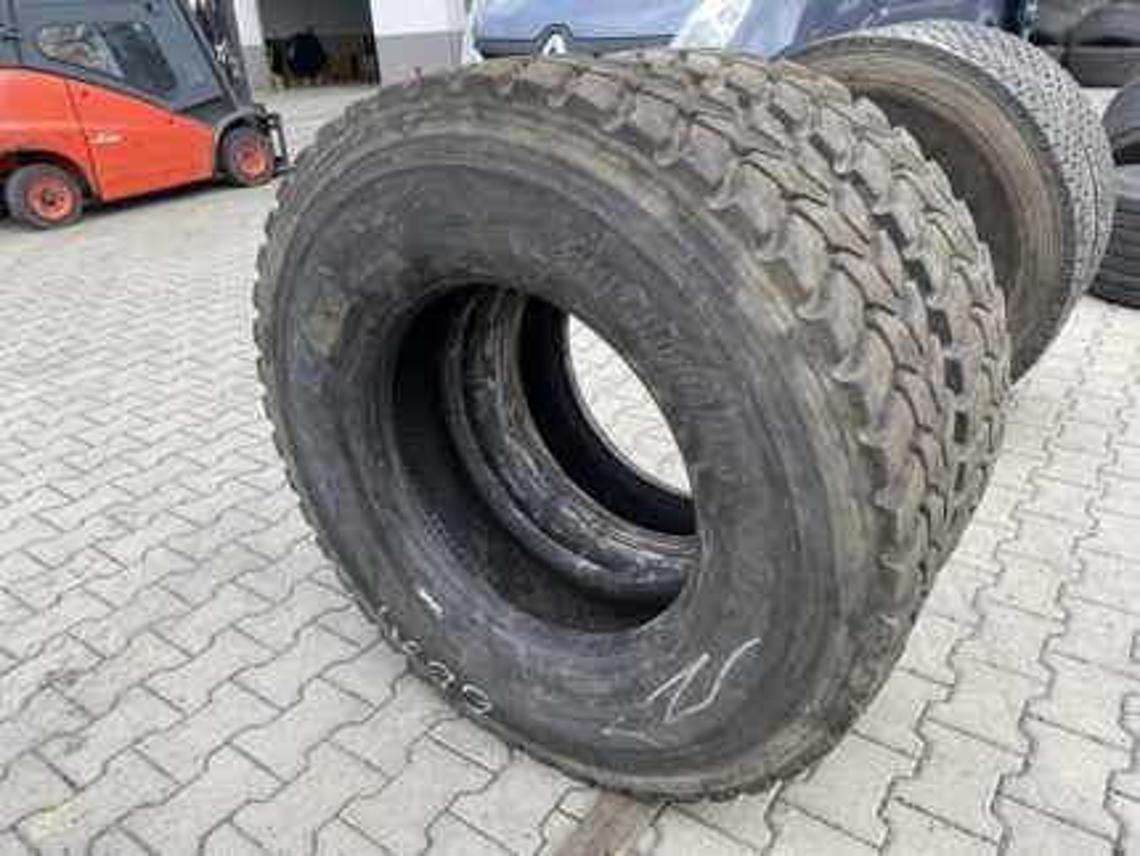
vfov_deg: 53.1
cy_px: 428
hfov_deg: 67.3
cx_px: 570
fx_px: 857
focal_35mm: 26
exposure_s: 1/439
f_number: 1.8
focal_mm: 4.25
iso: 32
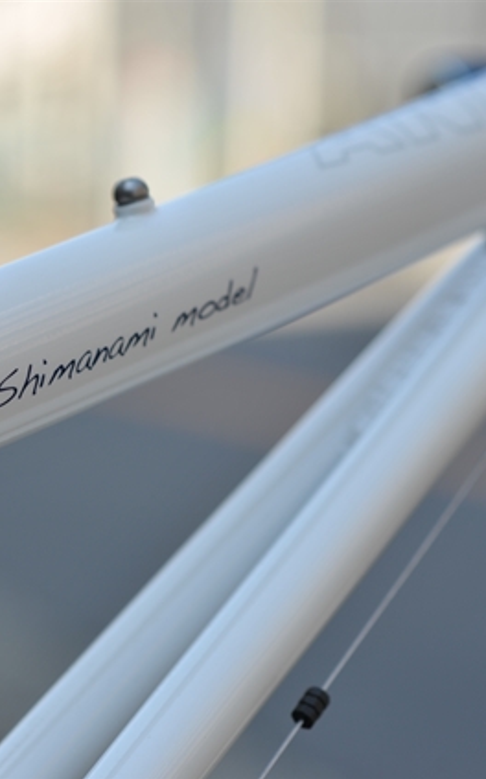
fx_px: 2779
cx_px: 0
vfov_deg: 16.0
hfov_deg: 9.9
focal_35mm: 131
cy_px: 390
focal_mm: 85
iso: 200
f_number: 3.5
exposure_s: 1/800
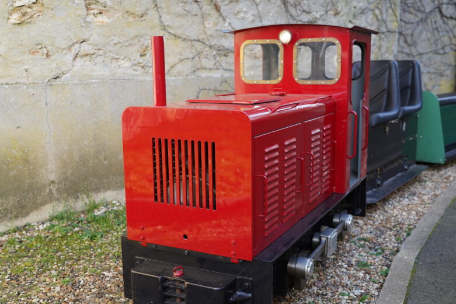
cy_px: 167
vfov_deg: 35.0
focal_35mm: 38
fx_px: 481
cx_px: 248
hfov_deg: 50.6
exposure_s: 1/160
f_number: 4
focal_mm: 29
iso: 250
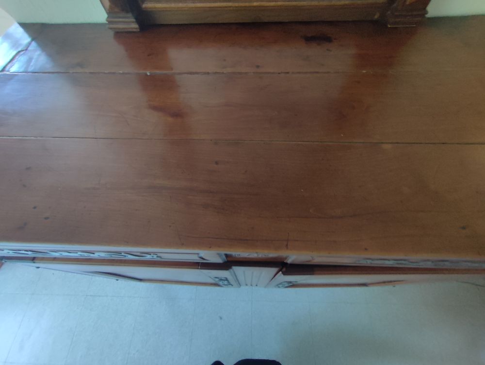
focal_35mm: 16
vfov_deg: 78.2
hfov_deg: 94.5
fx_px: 224
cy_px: 182
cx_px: 242
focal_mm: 1.65
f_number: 2.2
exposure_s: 1/20
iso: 214
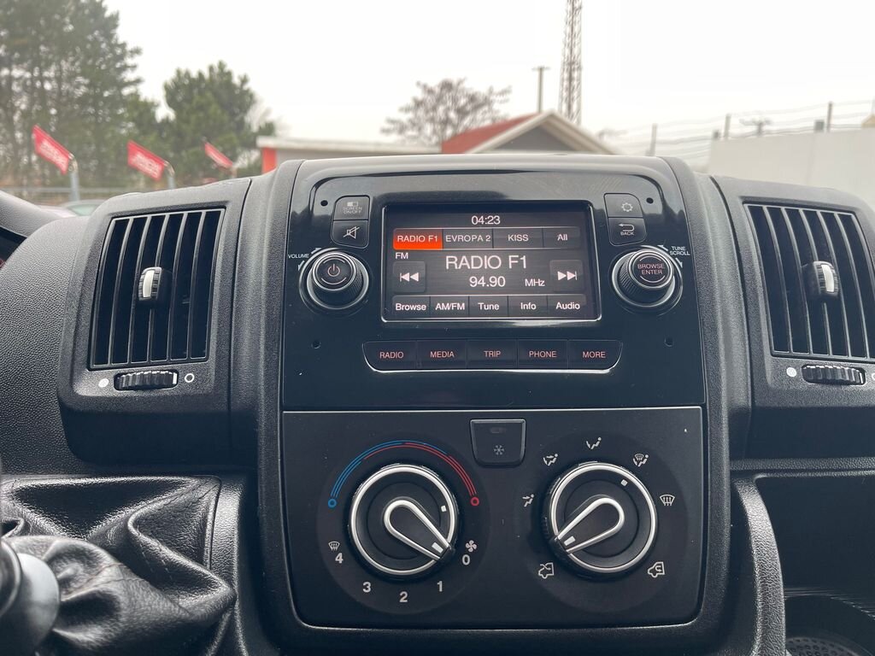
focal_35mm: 25
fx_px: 632
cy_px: 328
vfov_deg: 54.9
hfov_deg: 69.4
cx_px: 438
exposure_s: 1/121
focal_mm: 5.1
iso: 125
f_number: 1.6
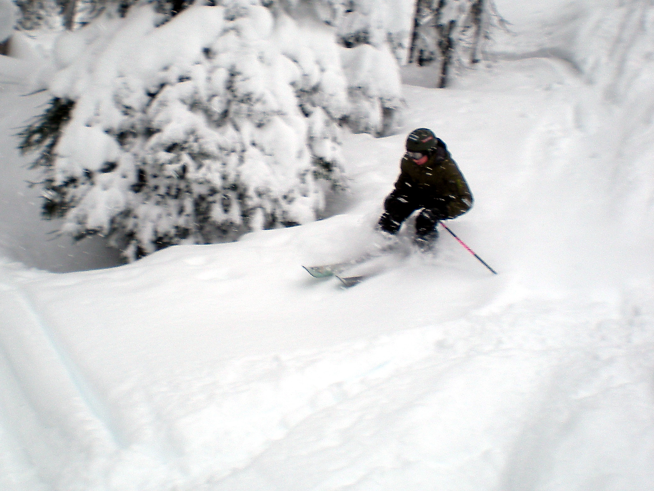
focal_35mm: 59
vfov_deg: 24.7
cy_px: 178
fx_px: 1115
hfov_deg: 32.6
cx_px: 282
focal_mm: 6.3
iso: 64
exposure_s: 1/206
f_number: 4.6
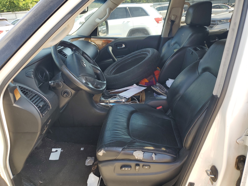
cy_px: 93
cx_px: 124
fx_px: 186
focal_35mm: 26
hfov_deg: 67.3
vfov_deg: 53.1
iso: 50
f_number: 1.5
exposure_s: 1/385
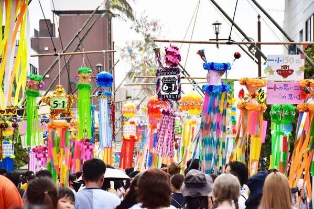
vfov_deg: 9.6
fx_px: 1243
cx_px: 157
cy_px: 104
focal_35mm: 142
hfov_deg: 14.4
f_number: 5.3
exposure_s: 1/4000
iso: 1250
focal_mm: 95
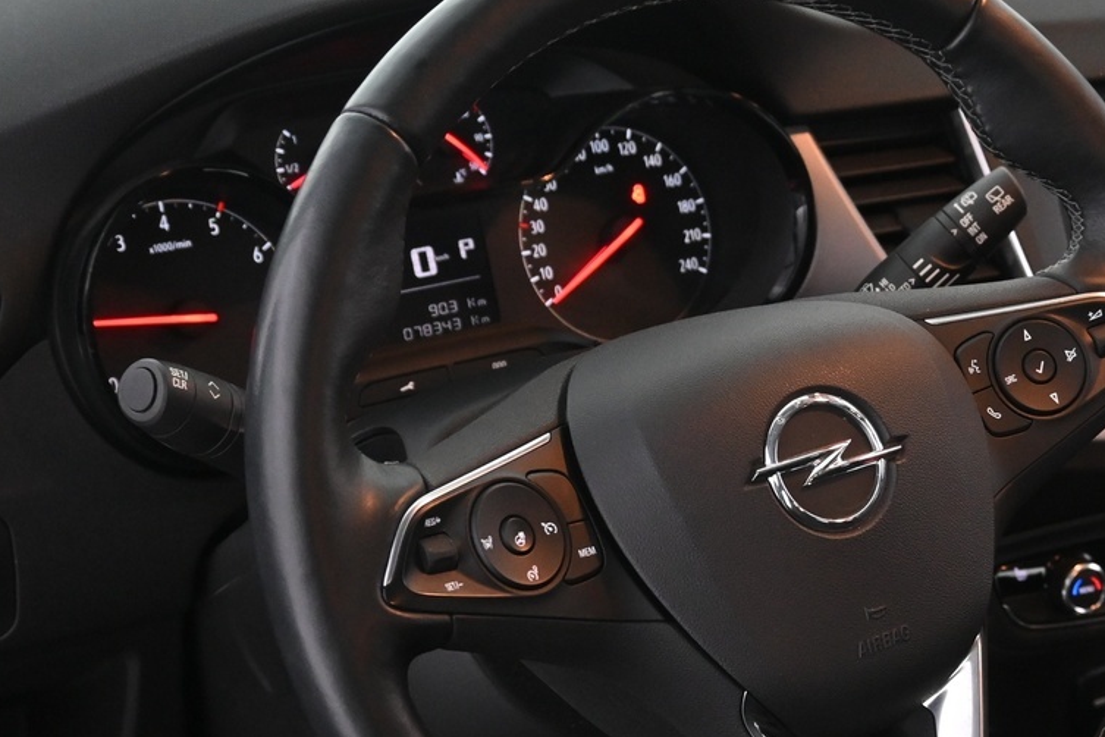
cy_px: 505
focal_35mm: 73
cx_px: 787
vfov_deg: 18.7
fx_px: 2229
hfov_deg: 27.6
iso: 2000
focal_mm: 22.5
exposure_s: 1/40
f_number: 4
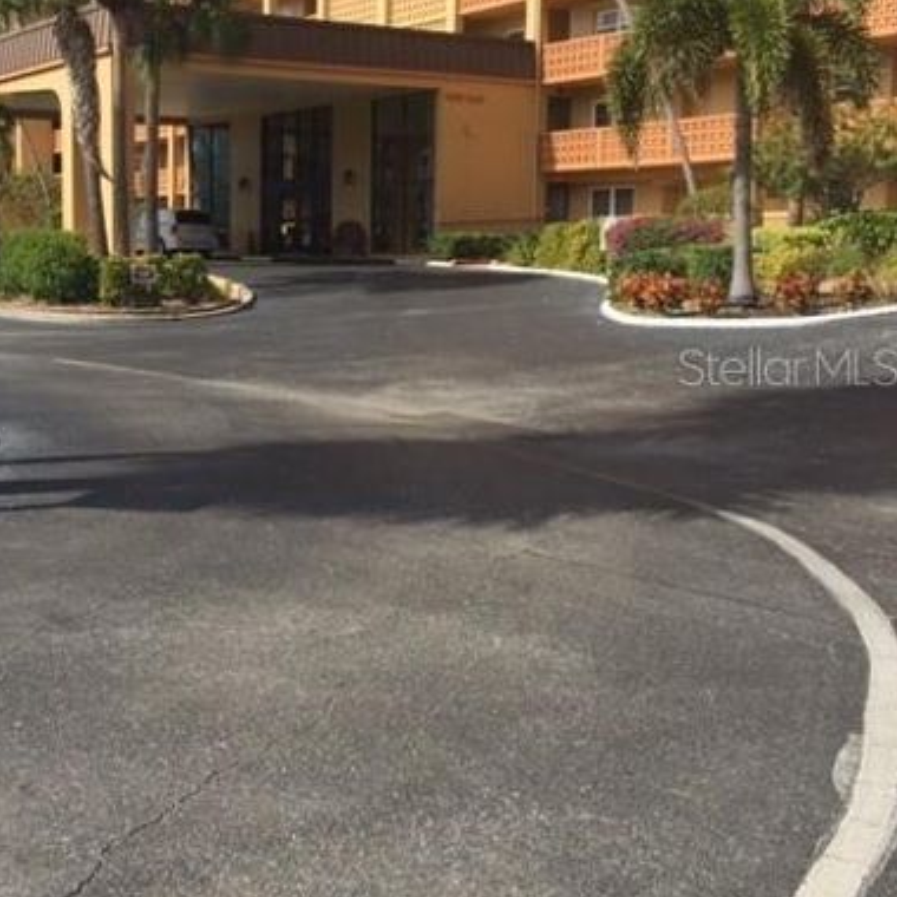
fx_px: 1319
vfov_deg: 37.4
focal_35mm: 45
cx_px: 319
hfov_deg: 37.3
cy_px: 365
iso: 32
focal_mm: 4.15
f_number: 2.2
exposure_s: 1/1799
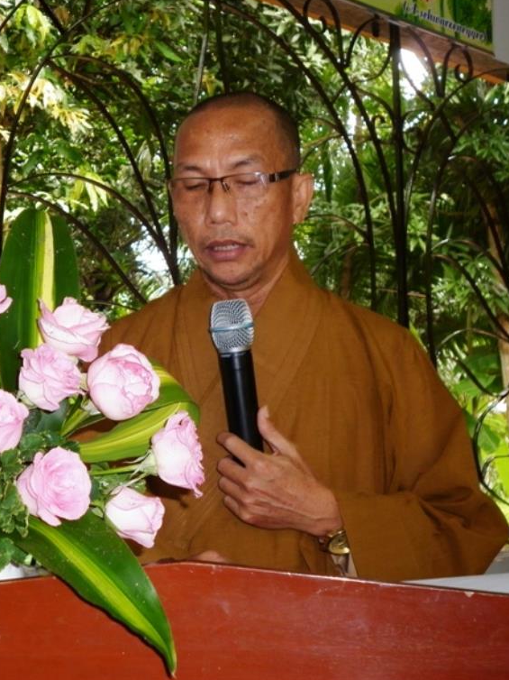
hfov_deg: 27.4
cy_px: 342
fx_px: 1040
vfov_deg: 36.2
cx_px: 188
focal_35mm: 53
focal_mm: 7.1
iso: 100
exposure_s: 1/40
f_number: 3.3
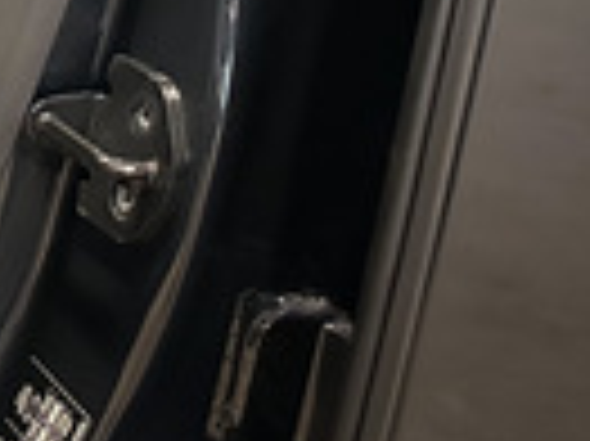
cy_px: -392
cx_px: -631
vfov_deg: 12.2
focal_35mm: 110
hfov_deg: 14.5
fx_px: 1873
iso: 1000
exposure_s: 1/40
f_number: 1.8
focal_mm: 6.86
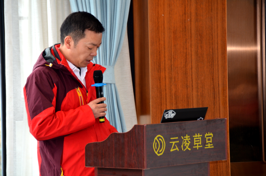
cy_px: 88
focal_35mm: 225
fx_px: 1659
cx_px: 133
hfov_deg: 9.2
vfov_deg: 6.1
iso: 500
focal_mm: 150
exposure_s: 1/60
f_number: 5.6
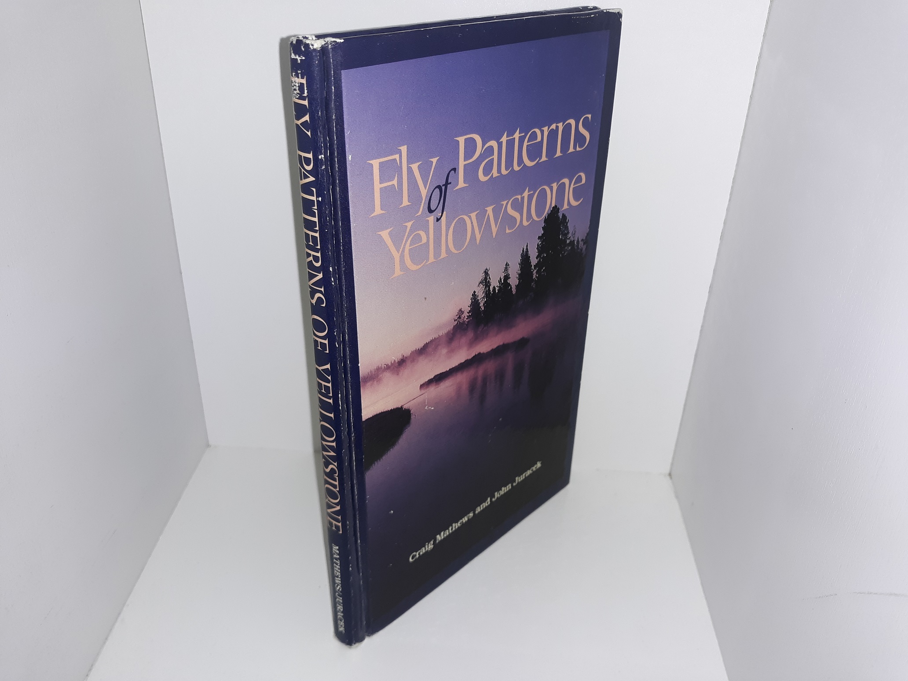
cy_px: 340
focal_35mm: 28
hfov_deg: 63.4
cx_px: 454
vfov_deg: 49.7
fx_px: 734
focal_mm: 3.7
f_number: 1.7
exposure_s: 1/125
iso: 40
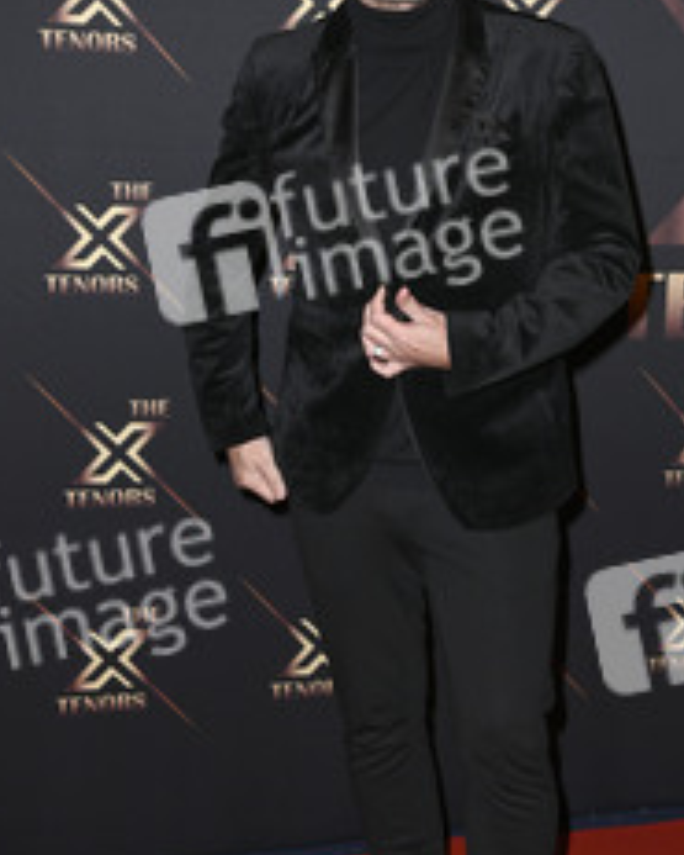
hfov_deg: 20.9
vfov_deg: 26.0
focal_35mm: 73
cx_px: 440
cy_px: 422
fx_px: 1846
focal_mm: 45
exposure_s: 1/200
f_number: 5
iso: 125
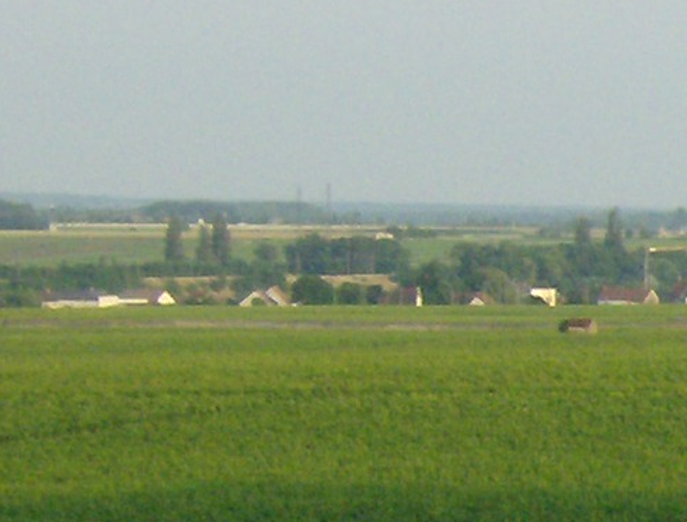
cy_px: 601
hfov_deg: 5.8
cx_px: 1844
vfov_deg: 4.7
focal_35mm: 320
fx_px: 6379
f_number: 5.6
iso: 100
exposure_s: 1/213
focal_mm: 9.3
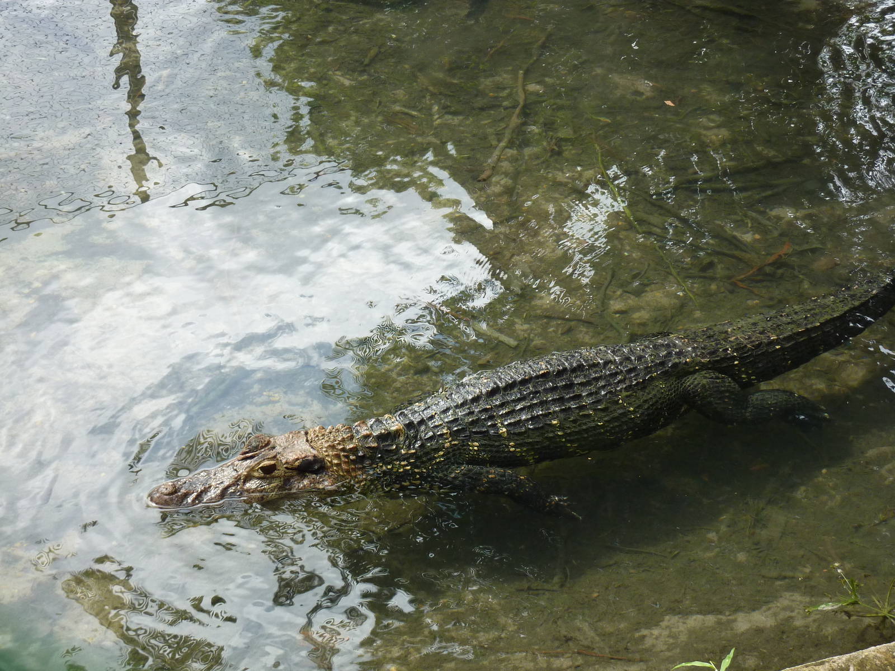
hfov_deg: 32.7
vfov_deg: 24.8
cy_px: 336
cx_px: 448
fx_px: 1525
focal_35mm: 59
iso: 160
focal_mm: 9.7
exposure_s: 1/320
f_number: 3.9
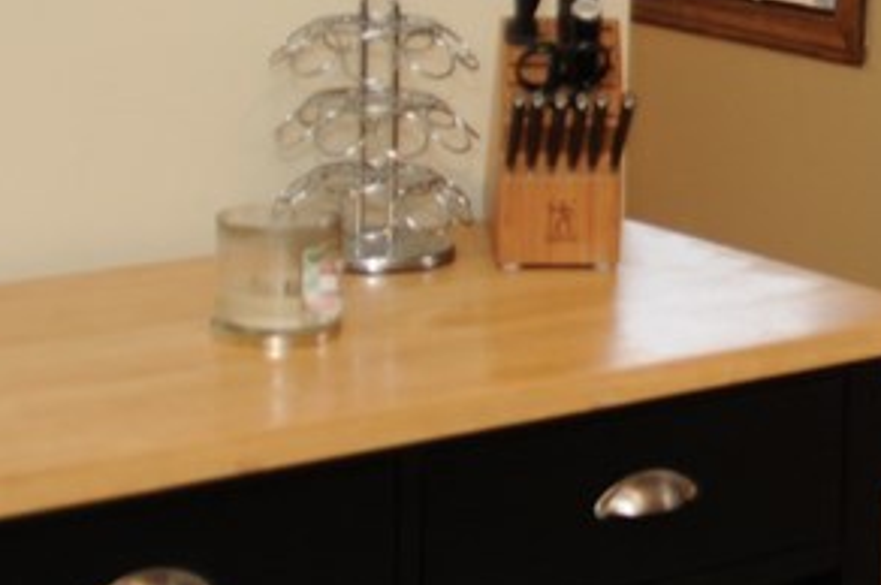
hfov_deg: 14.6
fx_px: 3276
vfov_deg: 10.2
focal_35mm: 134
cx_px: 1156
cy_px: 72
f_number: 2.8
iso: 250
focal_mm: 24
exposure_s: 1/60
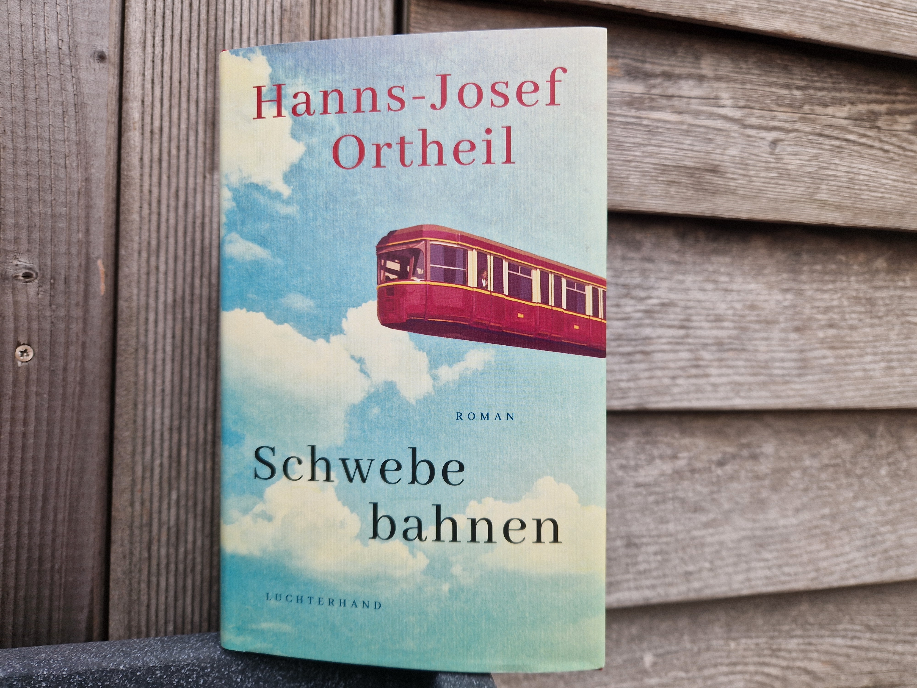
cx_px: 458
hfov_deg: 73.9
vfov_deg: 58.9
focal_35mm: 23
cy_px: 344
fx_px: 609
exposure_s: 1/184
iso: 50
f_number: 1.8
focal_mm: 5.4
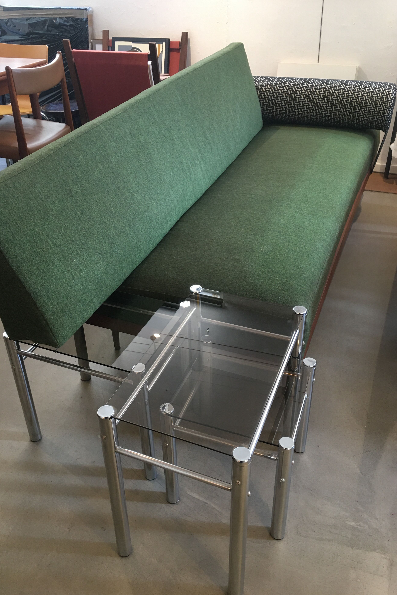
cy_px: 293
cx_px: 182
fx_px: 513
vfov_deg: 60.3
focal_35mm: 31
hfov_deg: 42.3
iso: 50
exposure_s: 1/17
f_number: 2.2
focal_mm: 4.15
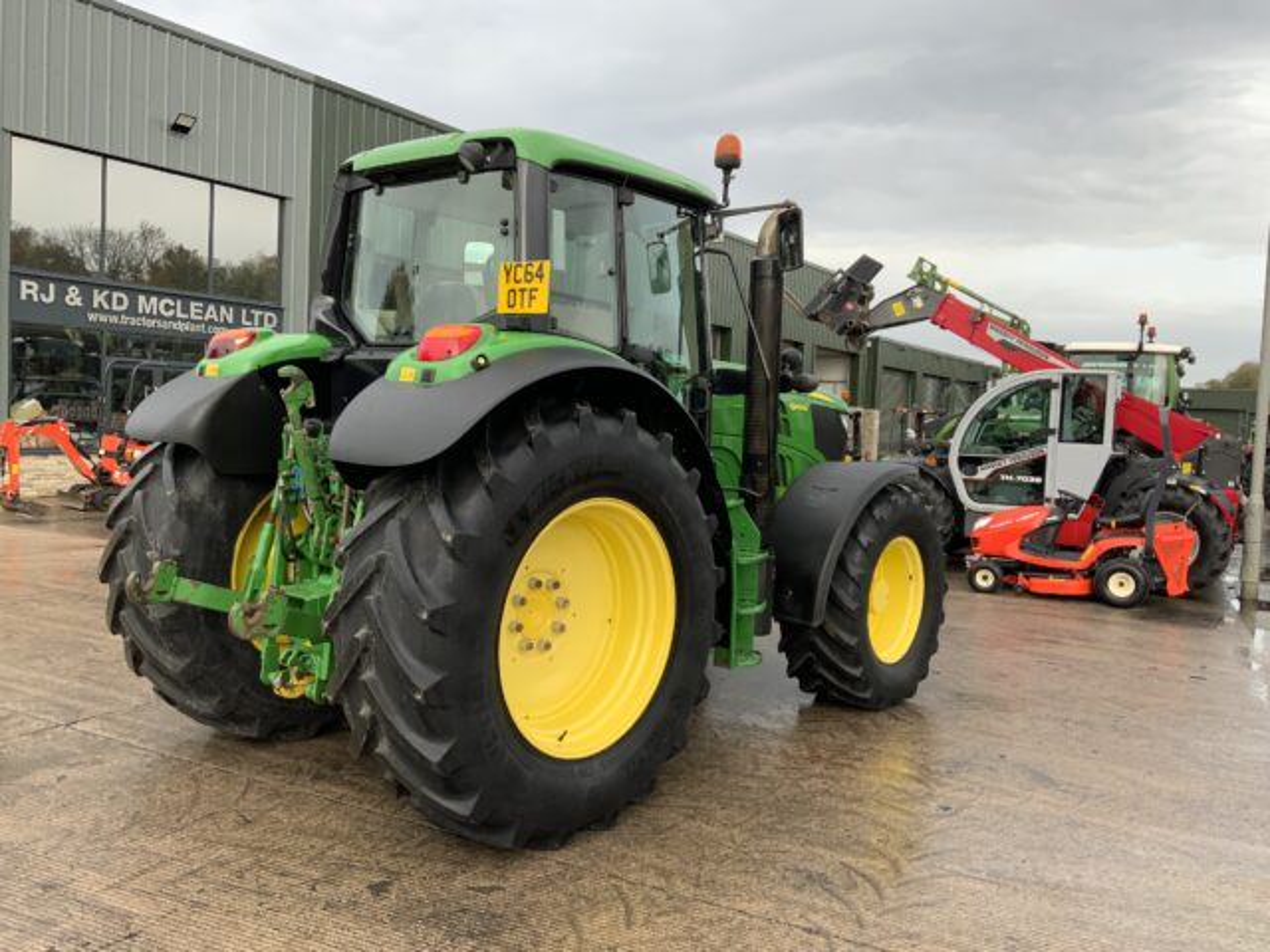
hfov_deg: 61.7
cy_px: 476
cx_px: 635
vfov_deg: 48.2
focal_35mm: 29
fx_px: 1064
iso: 16
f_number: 1.8
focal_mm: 3
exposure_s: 1/261
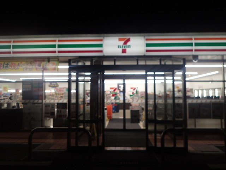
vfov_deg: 54.9
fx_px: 163
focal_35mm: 25
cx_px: 113
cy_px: 85
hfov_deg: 69.4
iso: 125
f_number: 2
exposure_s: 1/60
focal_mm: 4.5
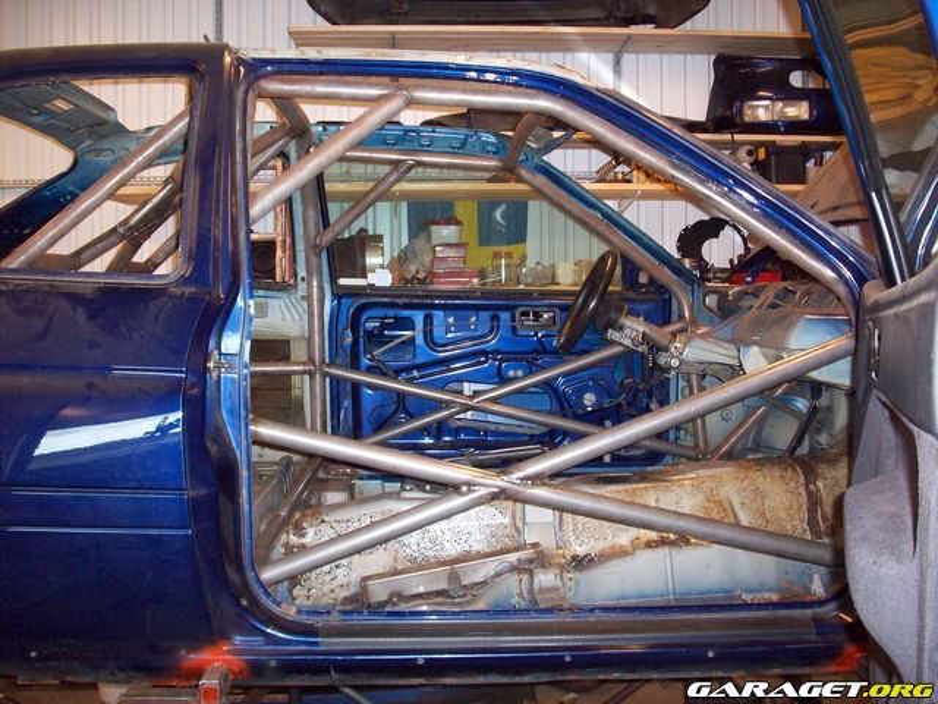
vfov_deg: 38.7
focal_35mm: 37
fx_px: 1003
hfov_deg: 50.1
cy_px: 352
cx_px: 469
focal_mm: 6.2
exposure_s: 1/64
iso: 200
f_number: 2.8
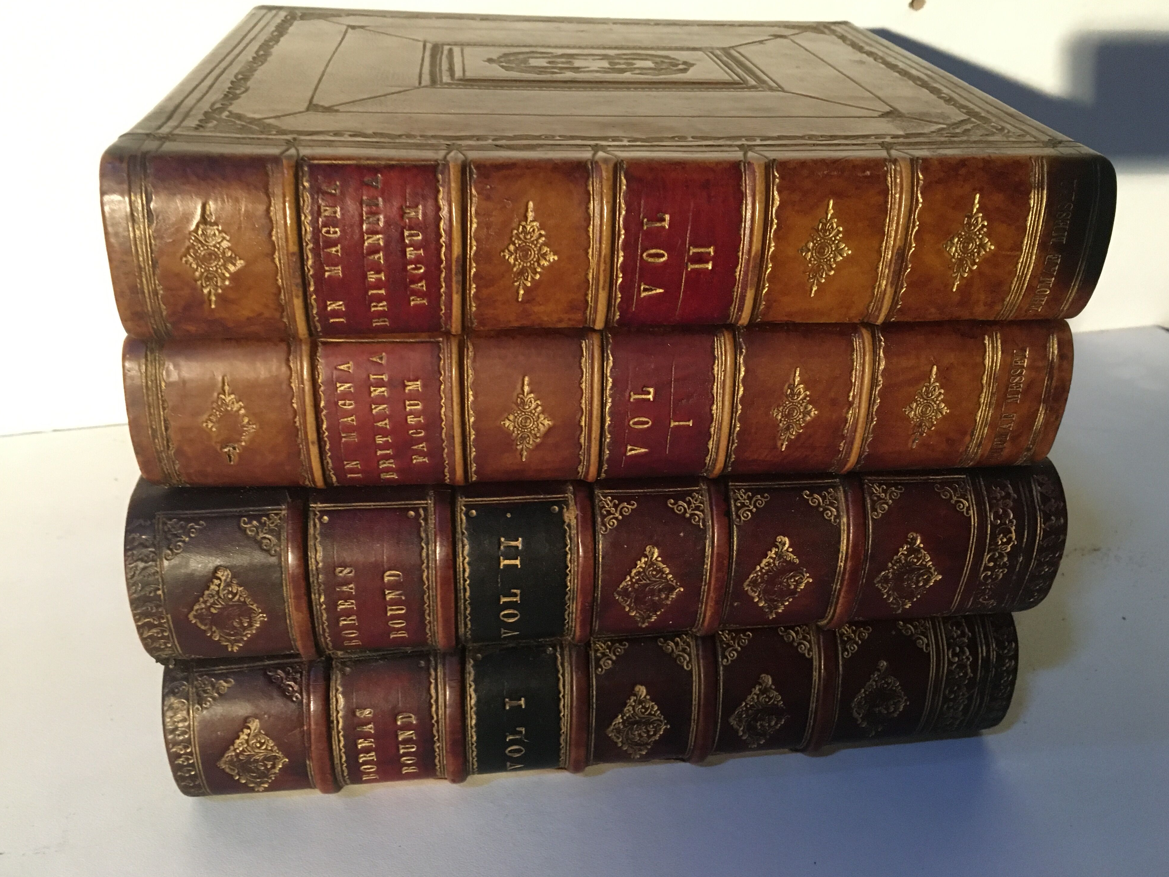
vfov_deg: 46.8
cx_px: 598
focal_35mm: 30
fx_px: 1013
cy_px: 431
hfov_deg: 60.0
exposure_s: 1/17
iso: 200
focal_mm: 4.15
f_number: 2.2
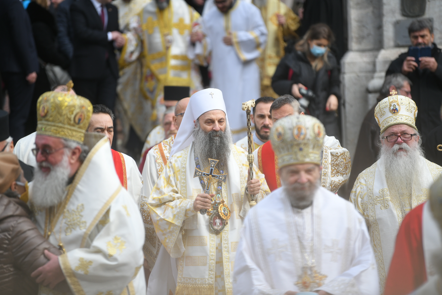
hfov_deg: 11.1
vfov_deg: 7.4
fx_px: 2271
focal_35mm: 185
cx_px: 221
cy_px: 148
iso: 400
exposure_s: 1/2000
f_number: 2.8
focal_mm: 185
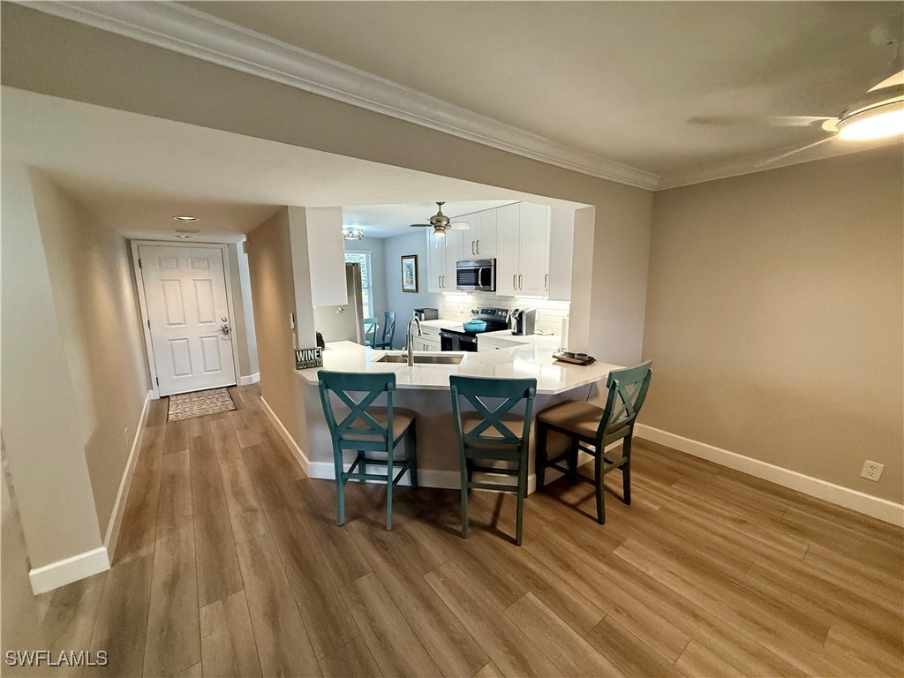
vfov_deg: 85.7
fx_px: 366
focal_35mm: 14
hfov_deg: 102.1
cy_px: 339
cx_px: 452
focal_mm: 2.22
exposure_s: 1/120
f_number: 2.2
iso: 320
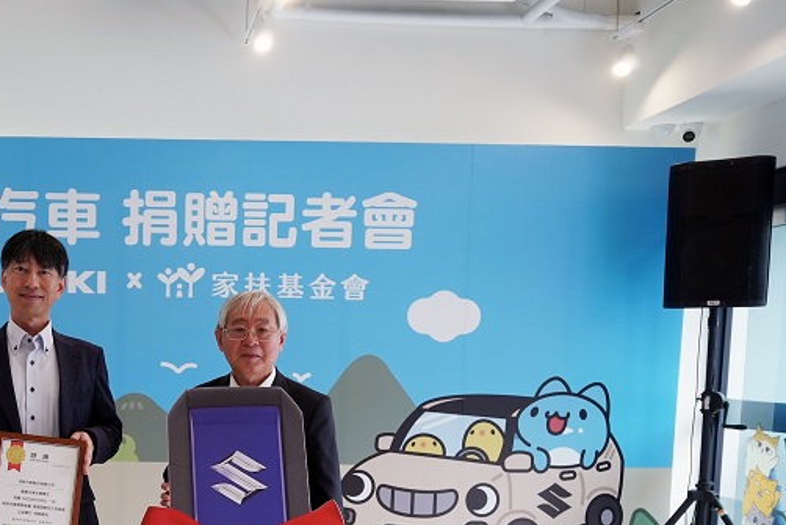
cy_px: 439
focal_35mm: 44
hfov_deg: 41.8
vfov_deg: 29.4
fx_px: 968
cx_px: 130
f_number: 4
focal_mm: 16.5
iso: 320
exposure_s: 1/200
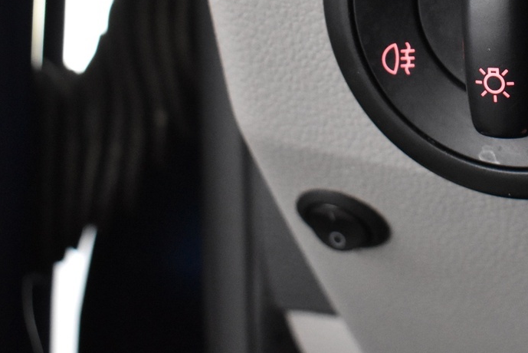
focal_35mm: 95
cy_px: -27
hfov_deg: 20.9
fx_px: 1396
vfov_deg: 14.1
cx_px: 497
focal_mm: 27
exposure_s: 1/30
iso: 3200
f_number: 4
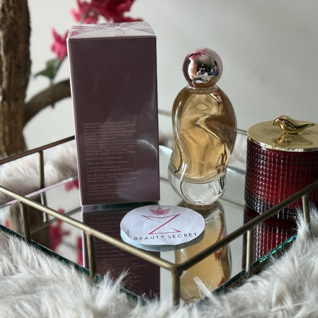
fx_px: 592
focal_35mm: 57
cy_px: 159
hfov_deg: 30.0
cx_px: 155
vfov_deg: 30.0
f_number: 1.78
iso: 100
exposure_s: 1/111
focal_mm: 6.76
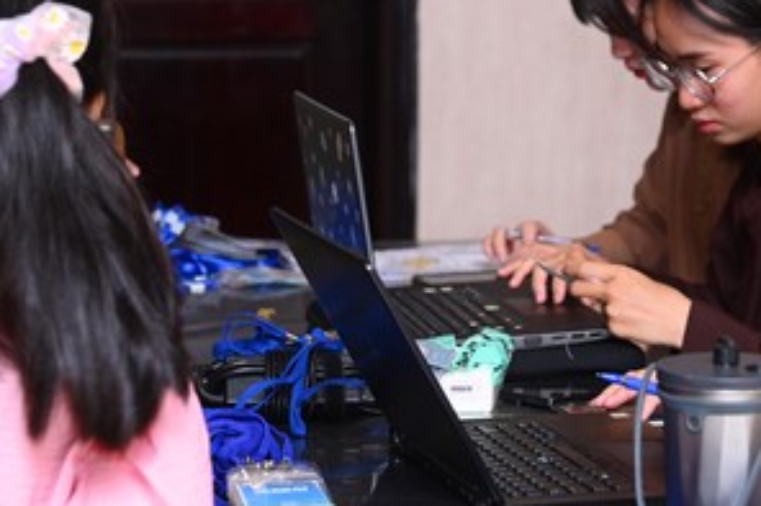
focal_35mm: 136
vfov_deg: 10.0
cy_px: 85
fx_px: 2873
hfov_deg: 15.1
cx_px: 496
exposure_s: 1/200
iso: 640
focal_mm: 62
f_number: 4
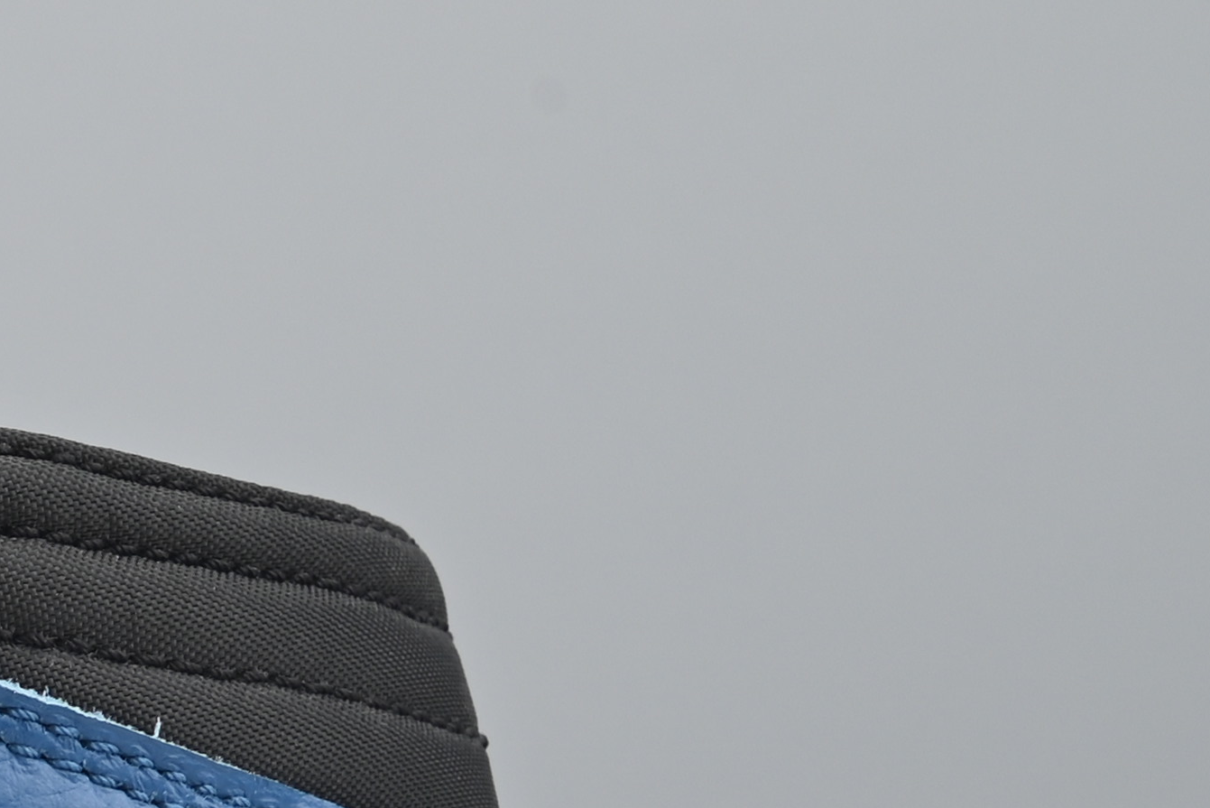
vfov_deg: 7.6
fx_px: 5884
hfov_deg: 10.8
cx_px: -1173
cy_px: 1560
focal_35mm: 175
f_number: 11
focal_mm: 39
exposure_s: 1/200
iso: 100
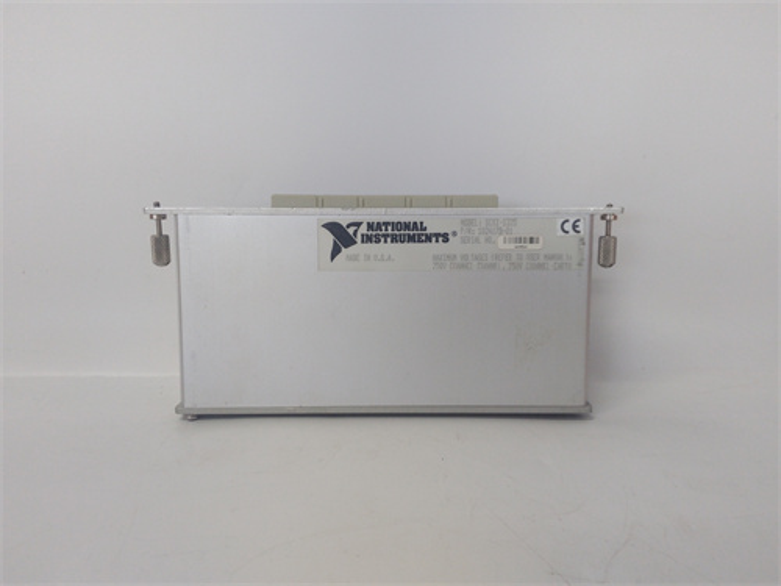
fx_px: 609
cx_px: 390
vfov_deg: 51.4
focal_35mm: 27
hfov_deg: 65.3
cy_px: 293
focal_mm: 3.79
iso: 104
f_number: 2
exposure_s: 1/33
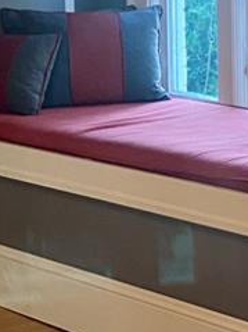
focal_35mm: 163
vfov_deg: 12.1
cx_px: 168
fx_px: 1558
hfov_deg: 9.1
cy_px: 56
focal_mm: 4.25
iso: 160
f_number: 1.8
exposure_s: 1/60
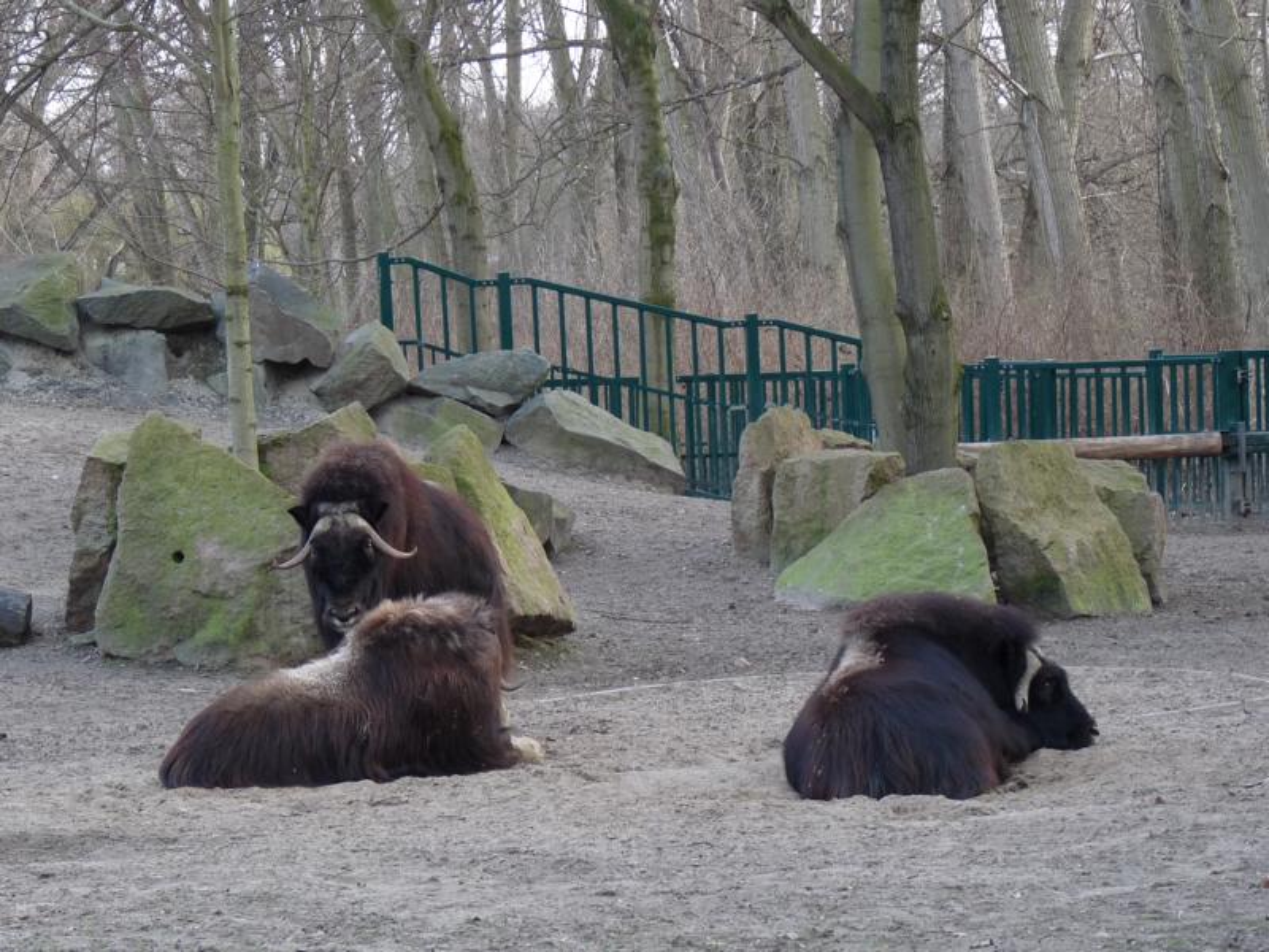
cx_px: 634
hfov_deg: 15.4
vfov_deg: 11.6
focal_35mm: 128
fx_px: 4692
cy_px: 476
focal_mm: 16.1
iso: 100
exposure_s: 1/80
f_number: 3.4
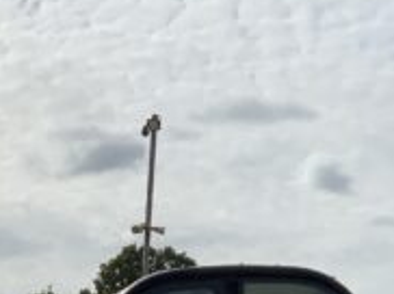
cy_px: 486
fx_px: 1159
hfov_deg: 19.1
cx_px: 65
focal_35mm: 102
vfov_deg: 13.4
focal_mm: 3
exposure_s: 1/5814
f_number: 1.8
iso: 20
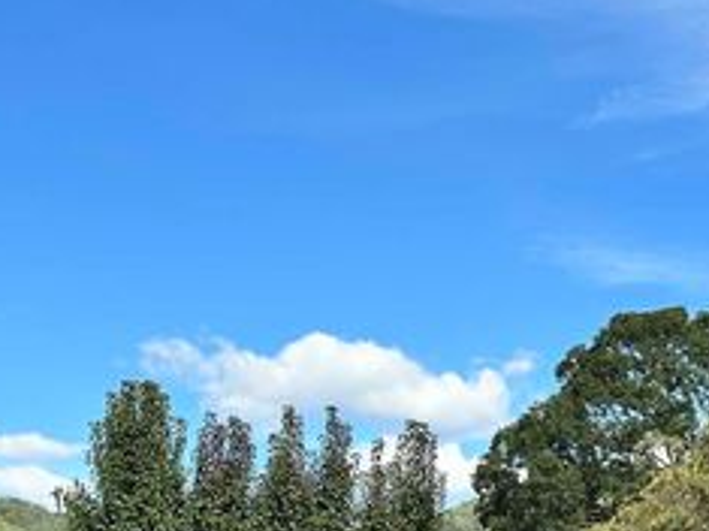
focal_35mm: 102
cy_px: 502
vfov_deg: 14.3
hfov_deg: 19.2
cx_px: 278
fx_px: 2088
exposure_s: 1/3058
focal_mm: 6.86
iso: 64
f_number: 1.78
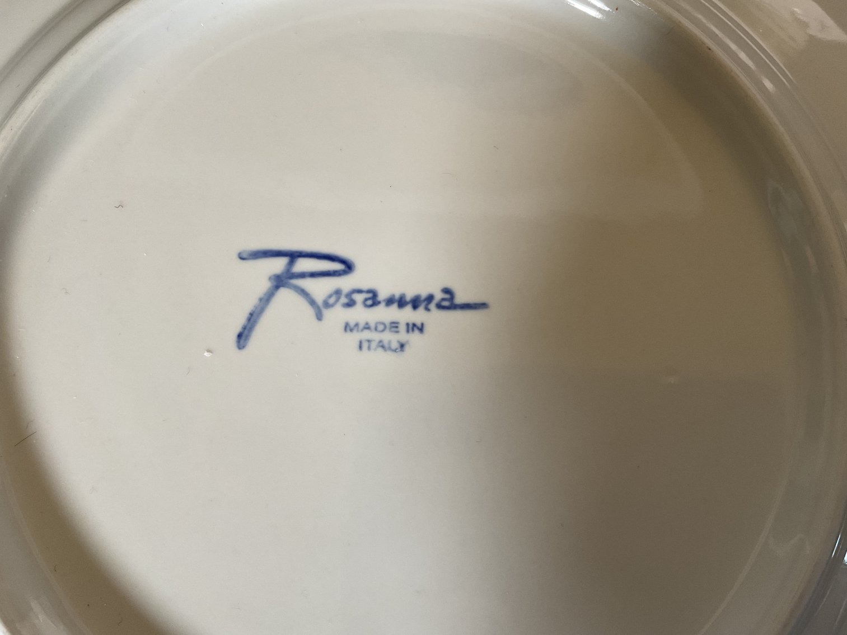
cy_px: 318
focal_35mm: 29
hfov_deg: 61.7
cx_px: 424
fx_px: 710
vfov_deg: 48.2
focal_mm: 3
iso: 64
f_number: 1.8
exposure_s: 1/50
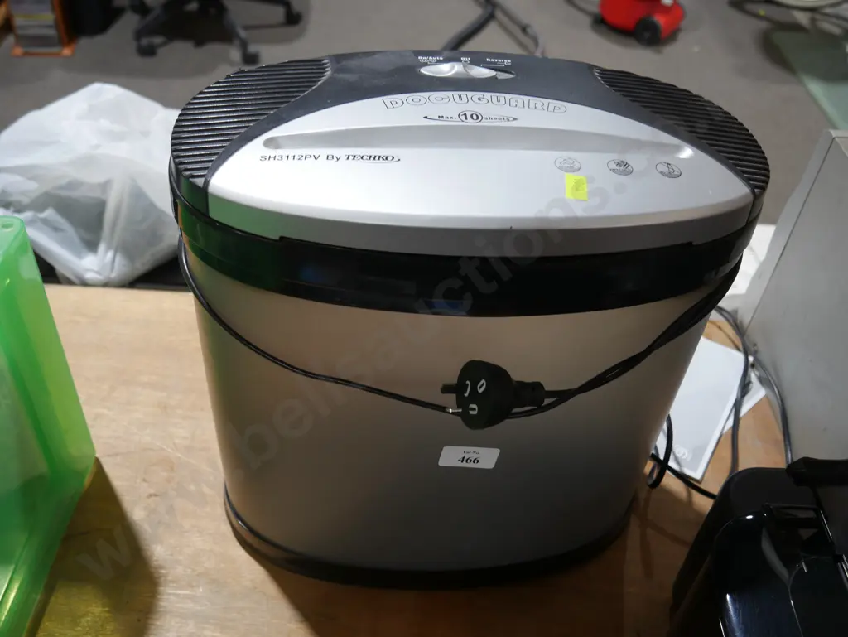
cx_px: 424
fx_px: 784
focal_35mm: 32
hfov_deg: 56.8
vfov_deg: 44.2
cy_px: 318
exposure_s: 1/60
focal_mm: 16
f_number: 3.6
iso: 250
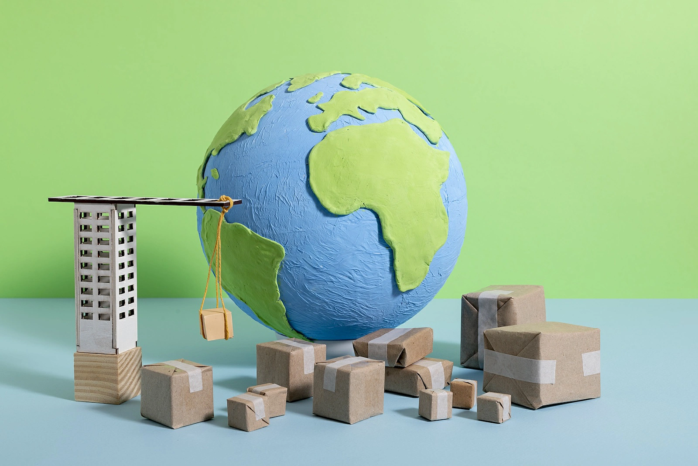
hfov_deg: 39.6
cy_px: 233
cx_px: 349
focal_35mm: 50
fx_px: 970
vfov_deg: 27.0
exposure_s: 1/125
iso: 250
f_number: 13
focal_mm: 50
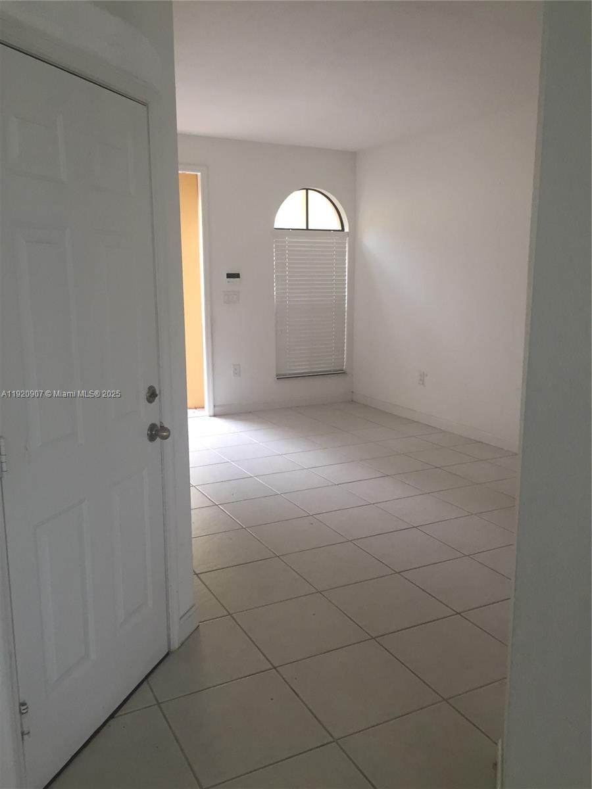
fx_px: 661
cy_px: 394
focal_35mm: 29
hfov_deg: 48.2
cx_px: 296
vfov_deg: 61.7
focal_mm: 4.15
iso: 64
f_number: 2.2
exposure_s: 1/30
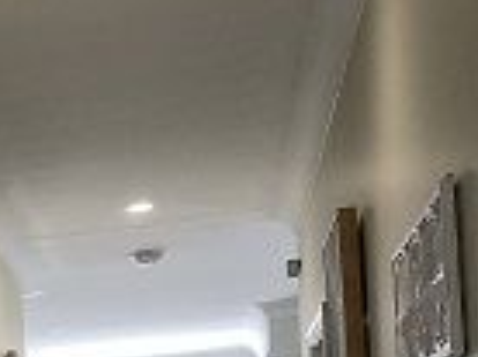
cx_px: -623
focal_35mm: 130
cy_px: 652
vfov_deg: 10.6
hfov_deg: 12.4
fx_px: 1792
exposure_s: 1/100
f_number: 1.8
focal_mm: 3.99
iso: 64
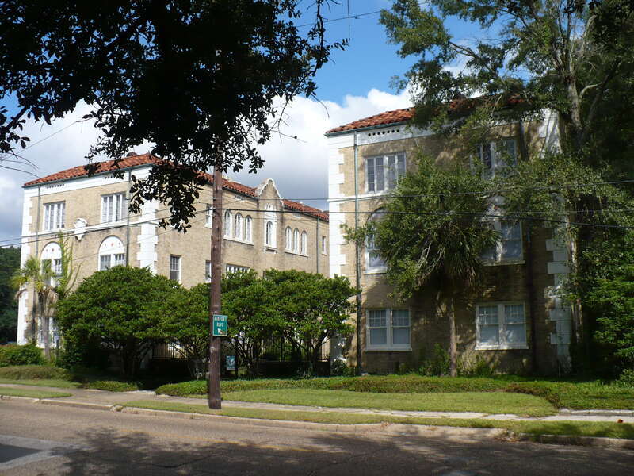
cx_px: 317
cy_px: 238
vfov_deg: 38.7
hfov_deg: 50.1
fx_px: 678
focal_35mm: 37
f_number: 8
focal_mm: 6.1
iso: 100
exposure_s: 1/250
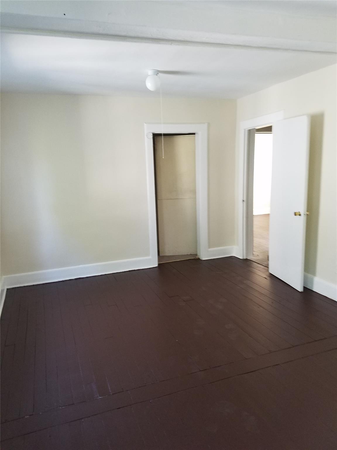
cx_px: 168
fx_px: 337
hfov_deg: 53.1
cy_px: 225
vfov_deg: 67.3
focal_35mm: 26
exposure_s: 1/25
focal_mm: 4.2
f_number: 1.7
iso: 160
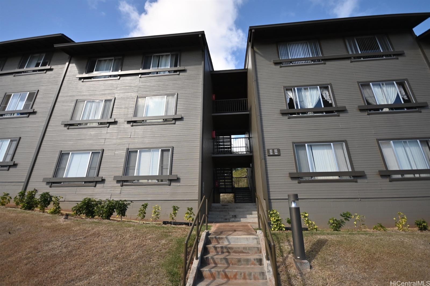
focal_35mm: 15
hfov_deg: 100.4
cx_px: 215
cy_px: 143
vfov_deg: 77.3
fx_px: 179
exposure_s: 1/3200
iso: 500
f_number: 4
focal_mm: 10
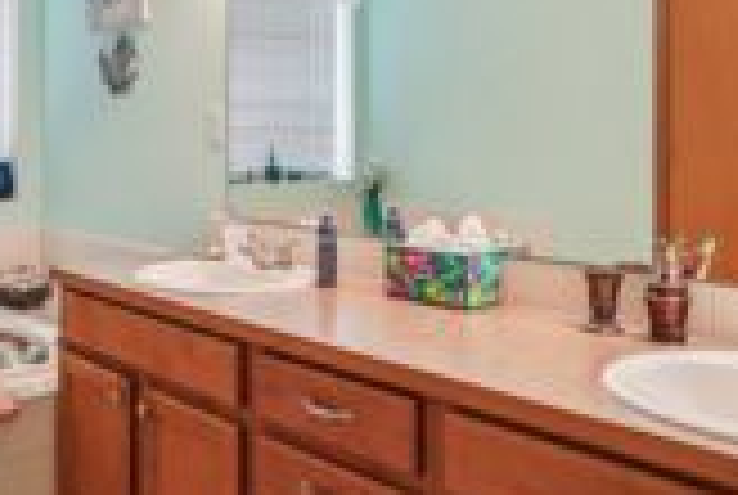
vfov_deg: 33.9
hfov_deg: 48.4
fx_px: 801
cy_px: 146
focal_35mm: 39
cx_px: 230
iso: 1600
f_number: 8
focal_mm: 16
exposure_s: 1/50
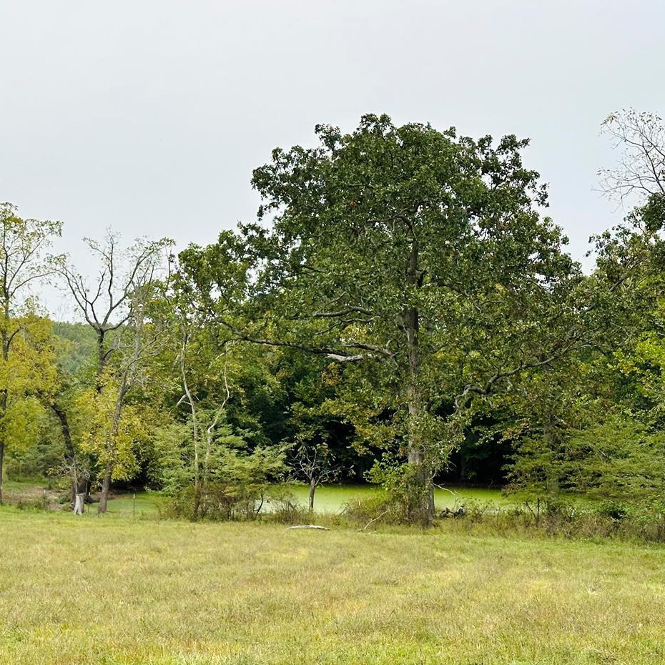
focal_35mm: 73
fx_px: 1587
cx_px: 159
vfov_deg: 23.6
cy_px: 423
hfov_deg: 23.4
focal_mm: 6.86
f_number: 1.78
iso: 64
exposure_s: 1/1613
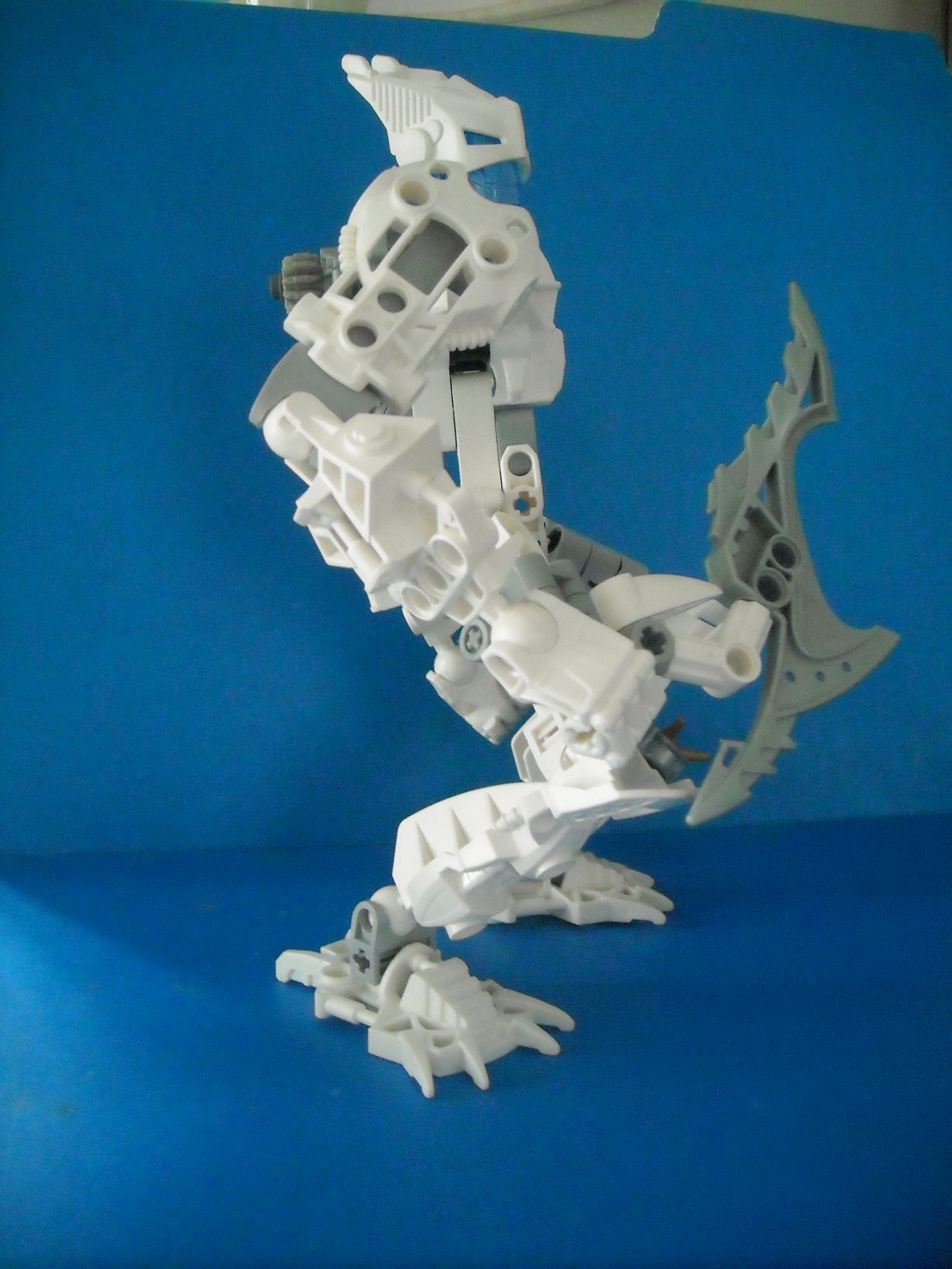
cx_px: 476
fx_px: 1283
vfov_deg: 52.6
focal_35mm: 35
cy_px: 634
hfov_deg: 40.7
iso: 800
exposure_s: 1/27
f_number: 2.8
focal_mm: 5.7
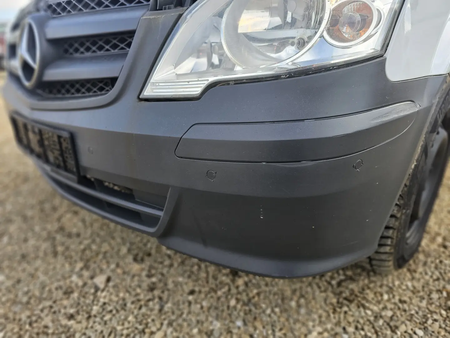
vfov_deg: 58.9
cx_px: 225
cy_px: 169
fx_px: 299
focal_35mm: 23
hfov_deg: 73.9
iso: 32
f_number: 1.7
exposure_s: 1/359
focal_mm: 6.3
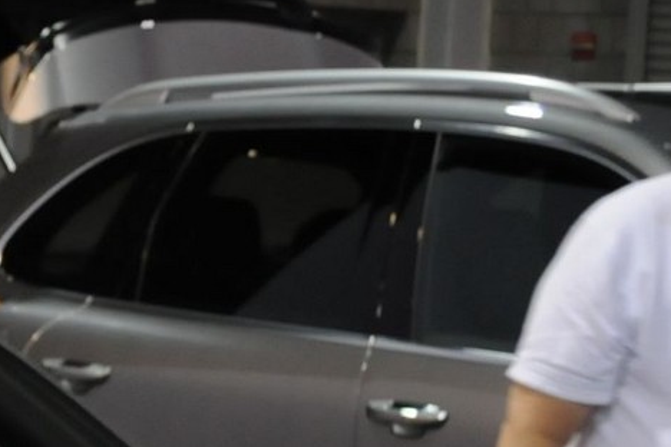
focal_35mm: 240
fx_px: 4473
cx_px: -314
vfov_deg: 5.6
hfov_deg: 8.4
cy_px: 921
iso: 800
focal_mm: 30
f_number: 4.5
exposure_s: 1/30
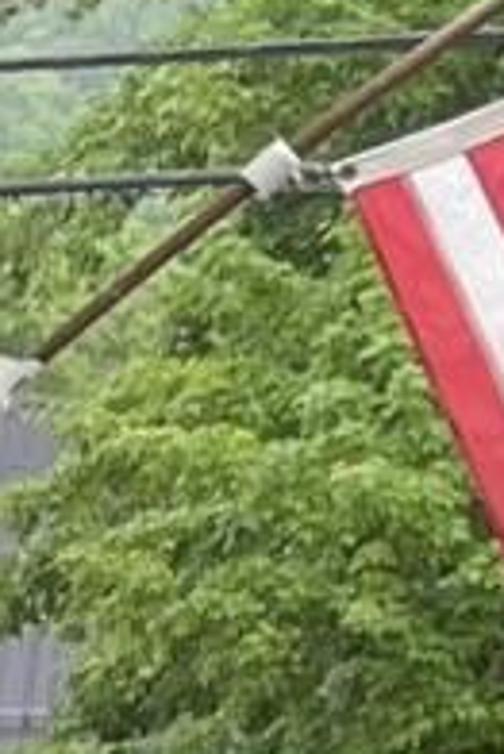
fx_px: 5911
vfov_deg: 7.2
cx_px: -1793
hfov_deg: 4.4
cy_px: 1112
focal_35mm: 282
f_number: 1.6
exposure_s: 1/121
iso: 32
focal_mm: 4.2
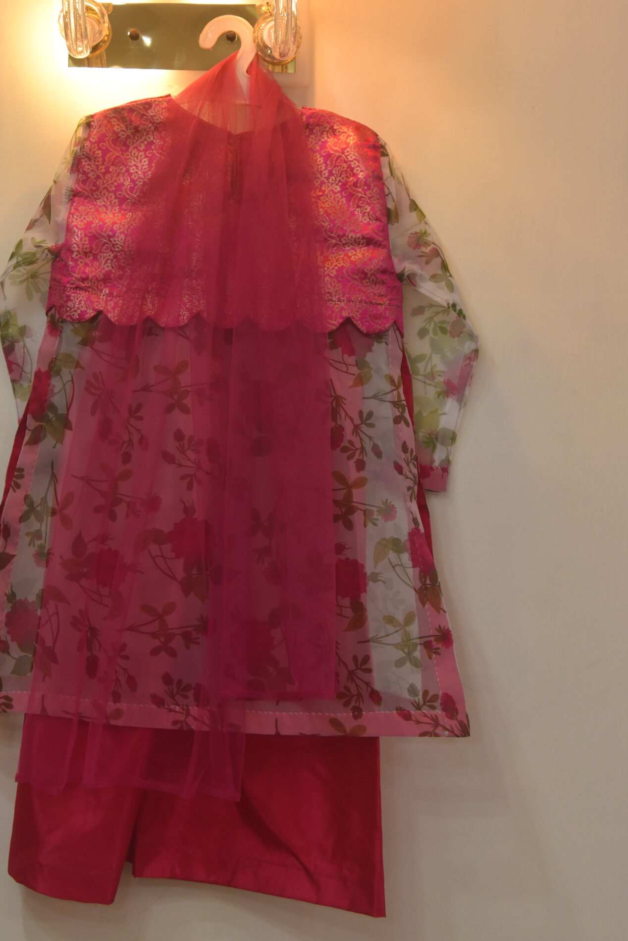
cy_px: 341
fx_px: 1620
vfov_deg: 32.2
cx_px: 221
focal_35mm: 62
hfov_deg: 21.9
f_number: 4.5
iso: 800
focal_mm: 46
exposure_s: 1/80
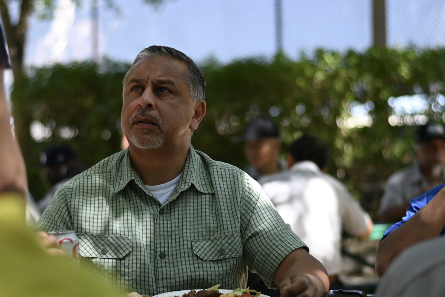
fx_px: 618
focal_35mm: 50
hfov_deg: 39.6
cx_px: 222
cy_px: 148
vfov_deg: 27.0
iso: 100
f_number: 1.8
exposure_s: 1/400
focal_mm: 50
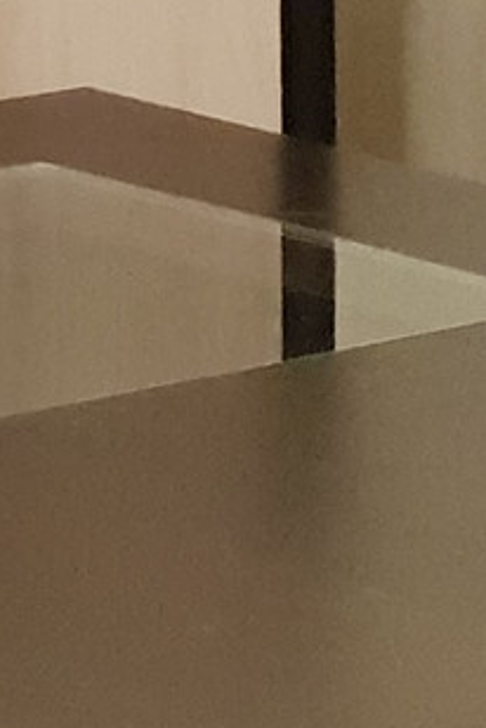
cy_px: 719
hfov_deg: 7.0
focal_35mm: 187
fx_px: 3786
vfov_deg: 10.9
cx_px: 1086
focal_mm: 6
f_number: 2.4
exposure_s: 1/33
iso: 800
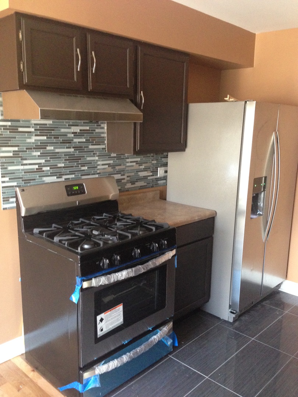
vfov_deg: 55.4
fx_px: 379
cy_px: 198
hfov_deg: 42.9
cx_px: 149
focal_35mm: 33
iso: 400
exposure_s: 1/20
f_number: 2.4
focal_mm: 4.12
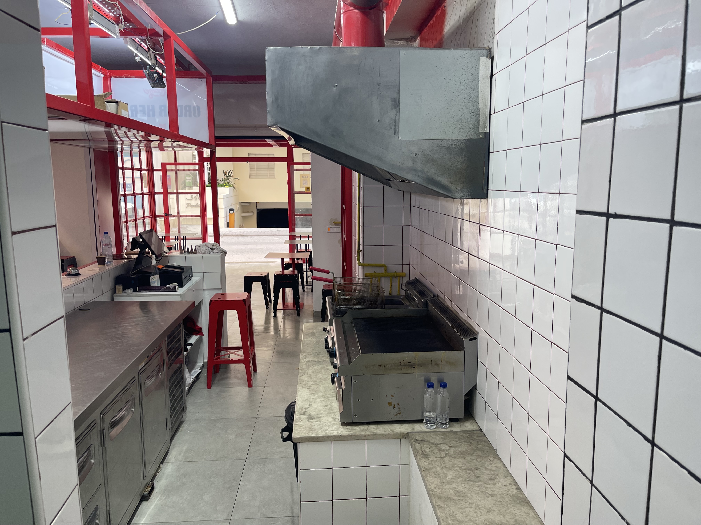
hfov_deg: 69.4
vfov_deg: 54.9
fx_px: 506
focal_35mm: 25
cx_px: 350
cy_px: 262
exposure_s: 1/100
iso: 40
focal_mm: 5.1
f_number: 1.6
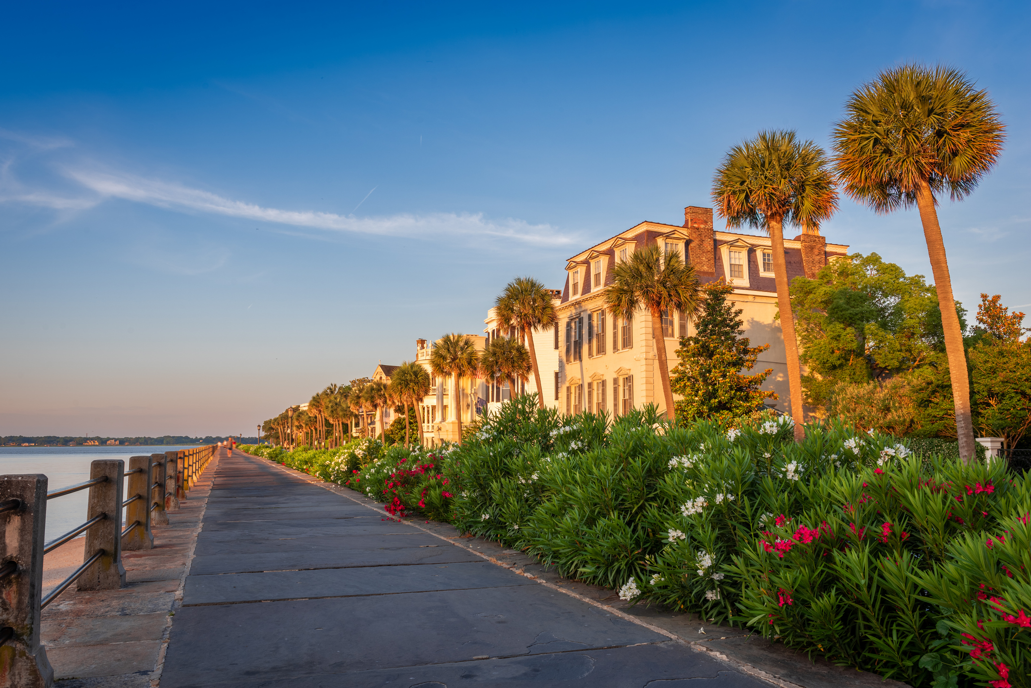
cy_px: 344
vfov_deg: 45.0
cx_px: 516
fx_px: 831
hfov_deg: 63.6
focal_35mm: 29
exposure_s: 1/100
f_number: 11
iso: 64
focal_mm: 29
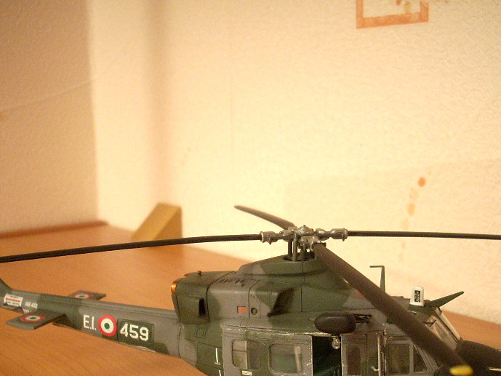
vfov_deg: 26.4
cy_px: 254
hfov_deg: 34.9
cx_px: 256
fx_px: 796
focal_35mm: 55
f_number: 2.8
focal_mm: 6.2
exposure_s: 1/4
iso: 270
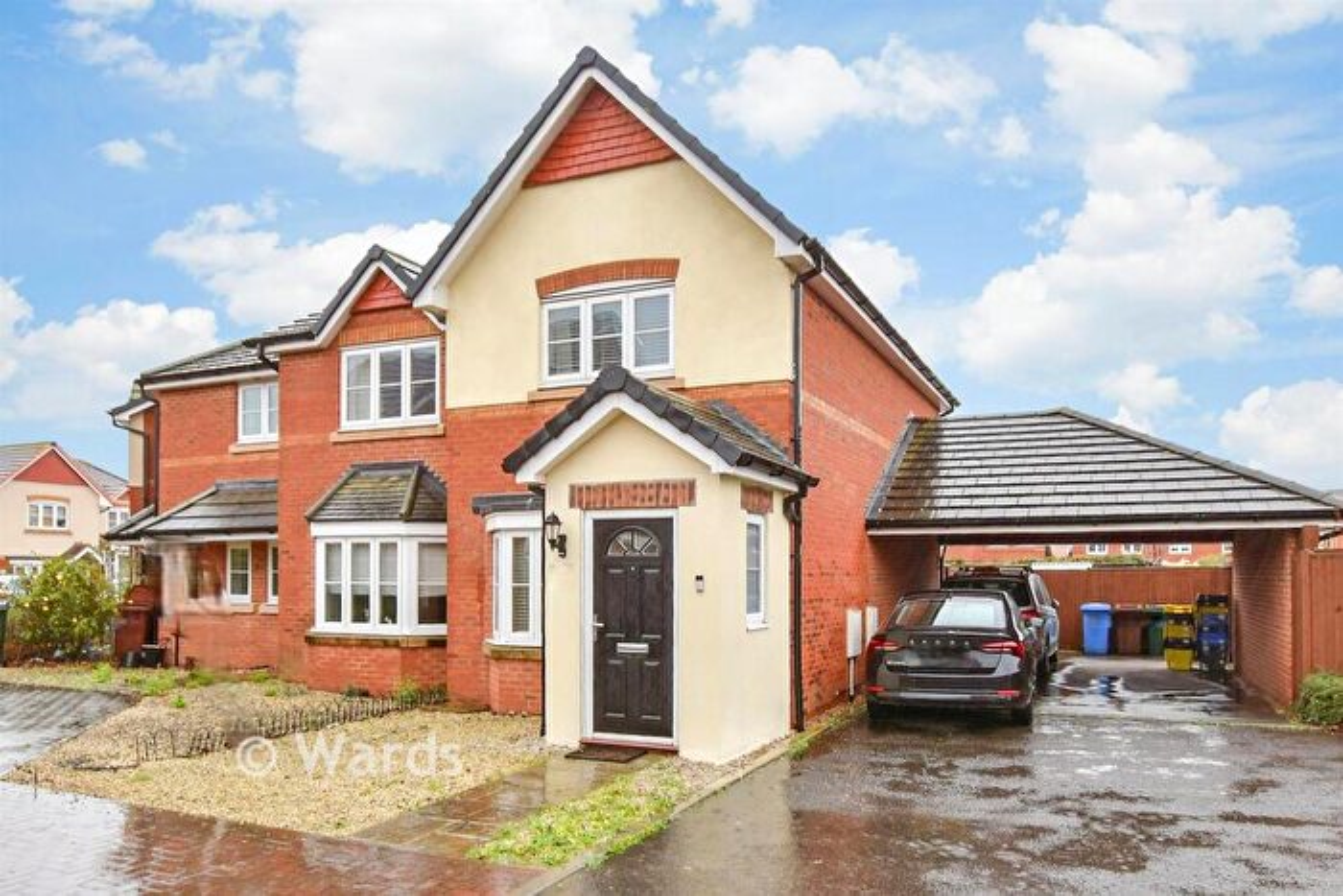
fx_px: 560
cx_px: 672
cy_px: 448
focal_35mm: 15
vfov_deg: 77.4
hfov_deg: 100.4
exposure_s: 1/13
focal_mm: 10
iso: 250
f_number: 8
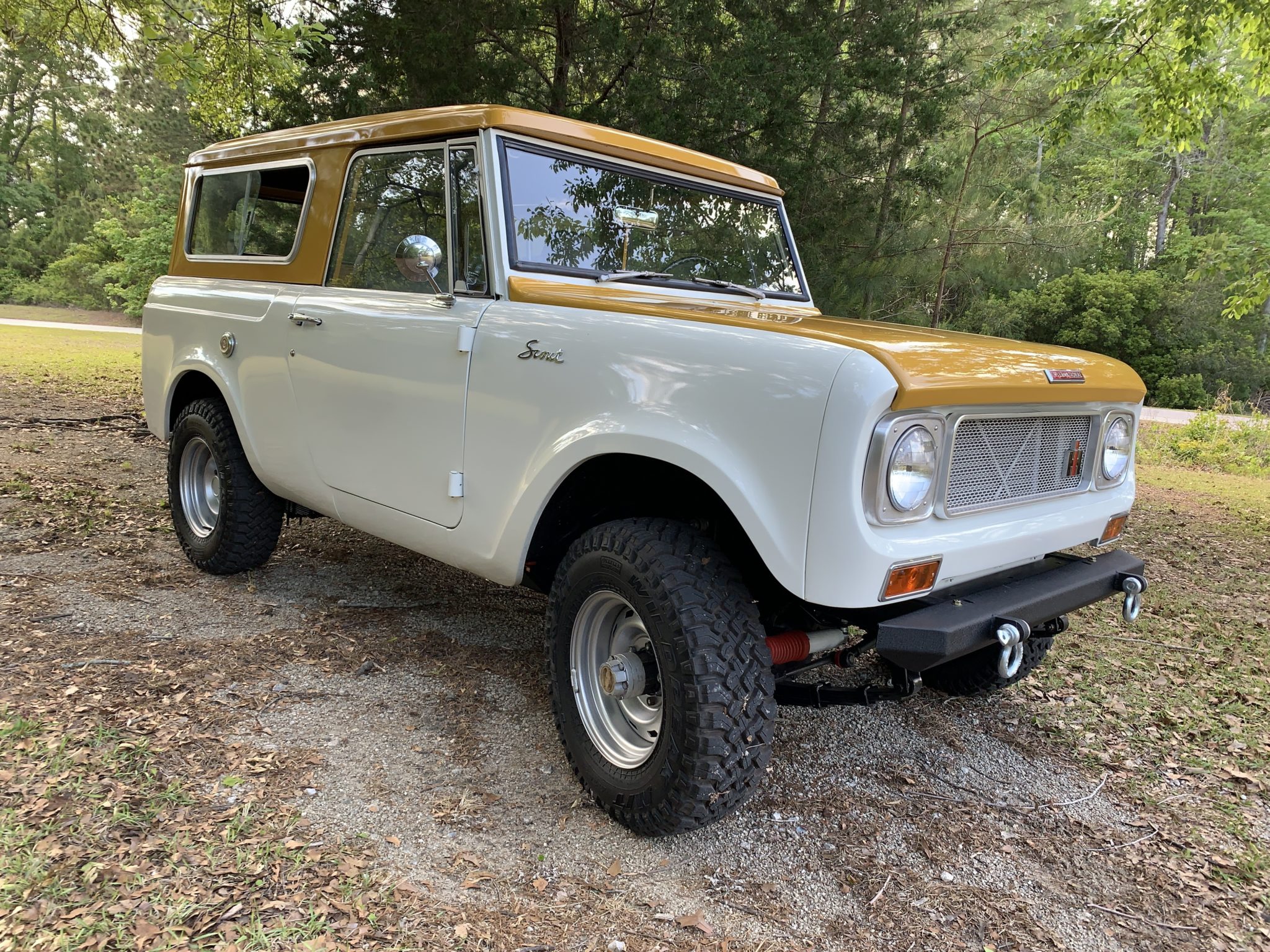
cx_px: 635
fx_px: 954
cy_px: 476
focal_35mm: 26
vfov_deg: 53.1
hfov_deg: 67.3
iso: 40
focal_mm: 4.25
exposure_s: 1/122
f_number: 1.8
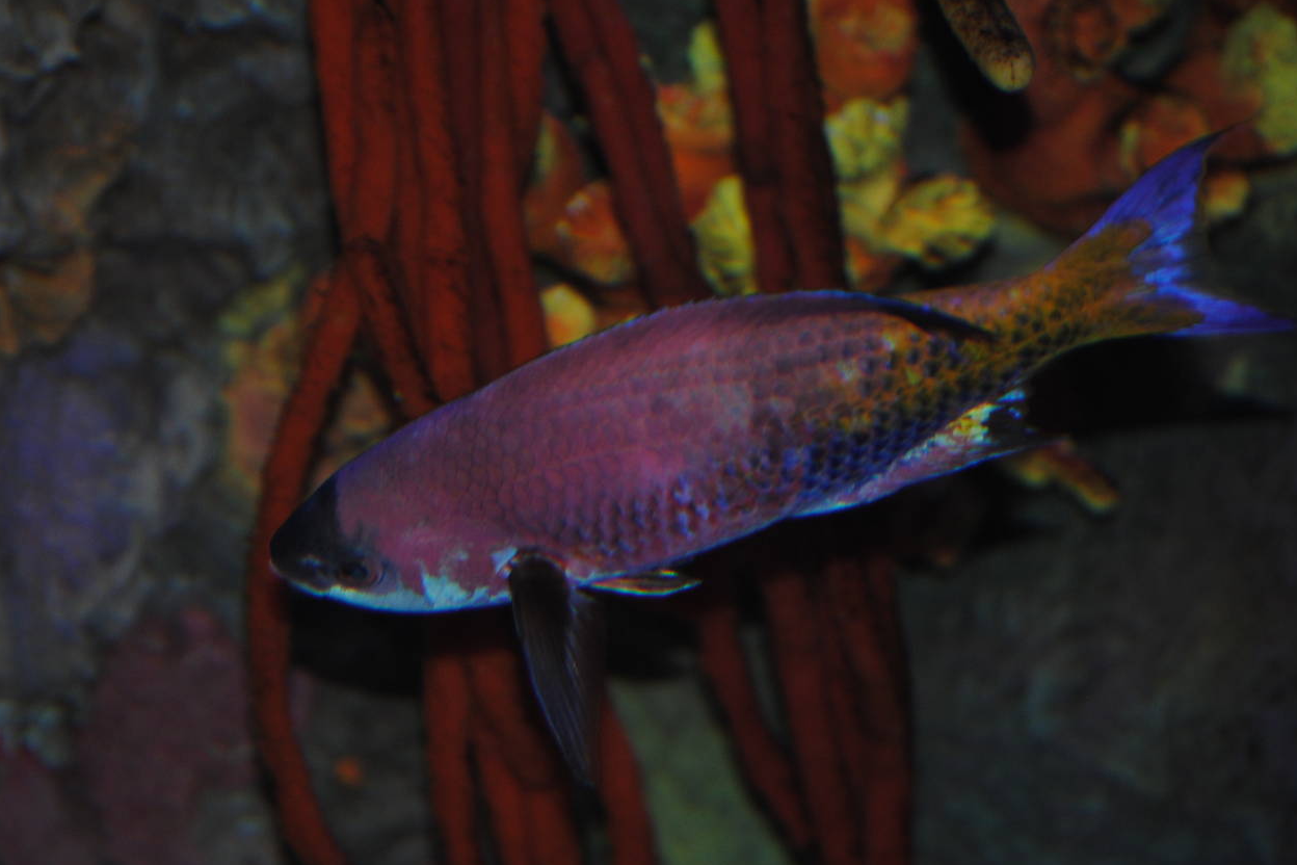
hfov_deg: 13.3
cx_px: 496
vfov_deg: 8.9
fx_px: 5548
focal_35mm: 154
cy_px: 453
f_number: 4.2
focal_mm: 80
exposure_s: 1/60
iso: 200
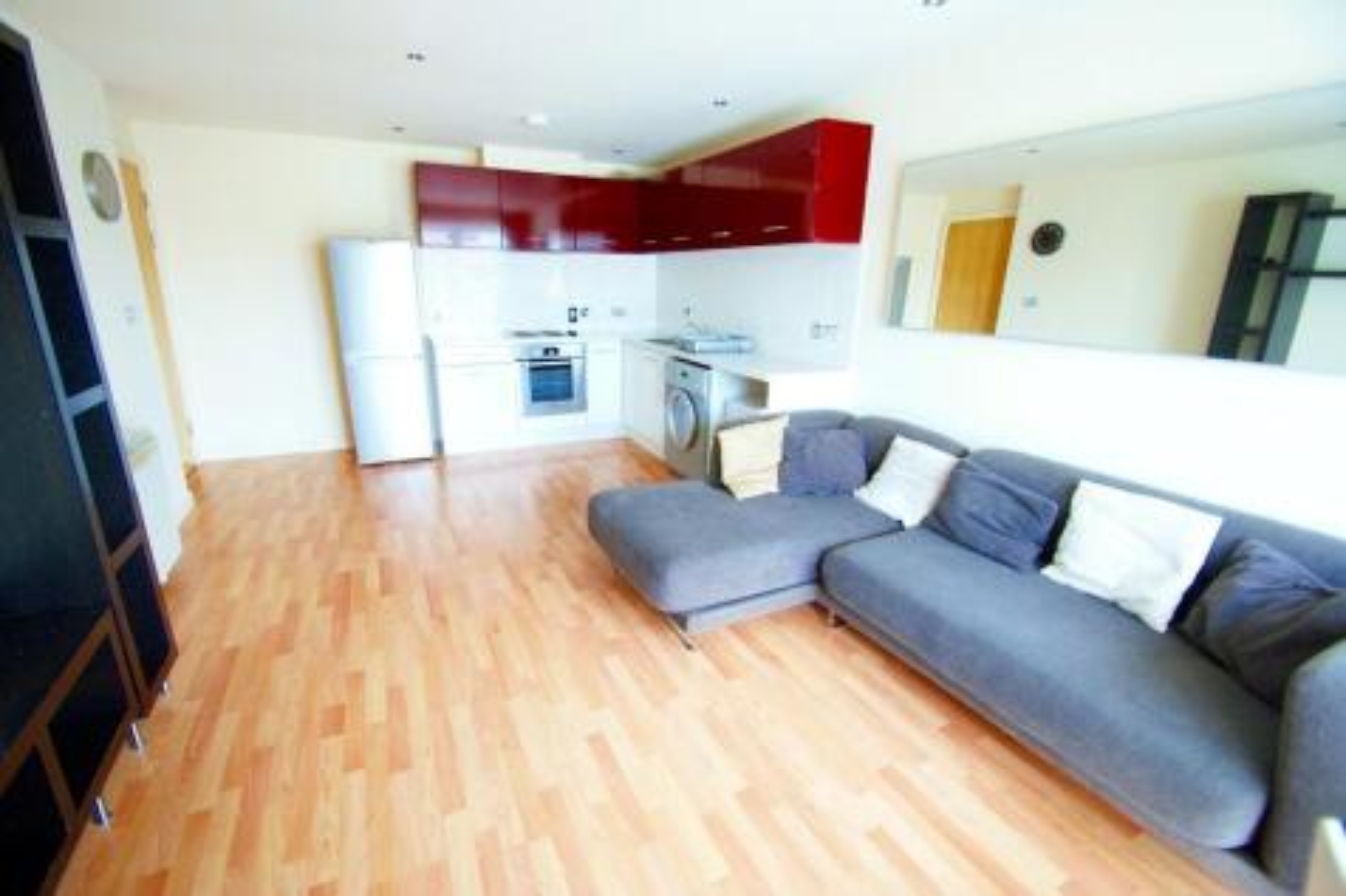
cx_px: 673
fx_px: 561
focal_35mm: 15
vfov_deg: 77.3
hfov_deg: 100.4
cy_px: 448
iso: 400
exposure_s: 1/30
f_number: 3.5
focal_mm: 10
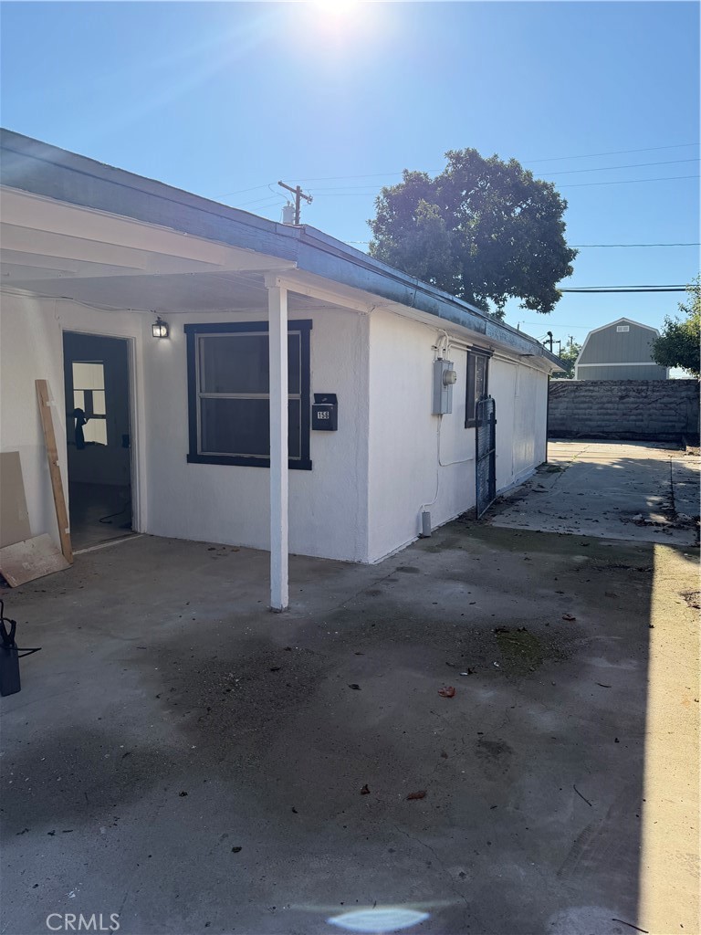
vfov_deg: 71.6
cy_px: 468
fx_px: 648
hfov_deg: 56.8
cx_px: 350
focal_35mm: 24
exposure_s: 1/3021
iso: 100
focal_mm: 6.76
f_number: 1.78
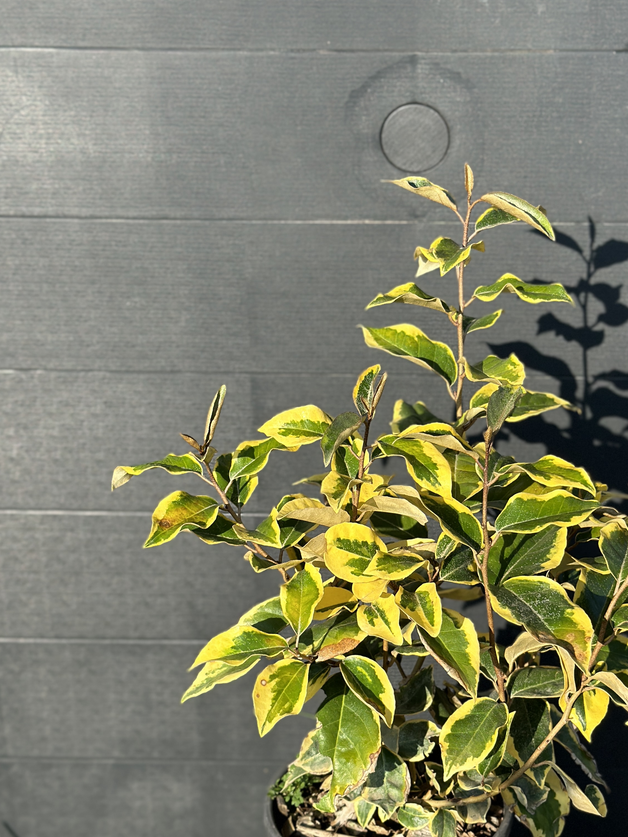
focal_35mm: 64
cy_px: 466
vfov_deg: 30.2
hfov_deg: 22.9
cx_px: 402
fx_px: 1548
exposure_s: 1/3058
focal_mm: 6.86
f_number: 1.78
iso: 80
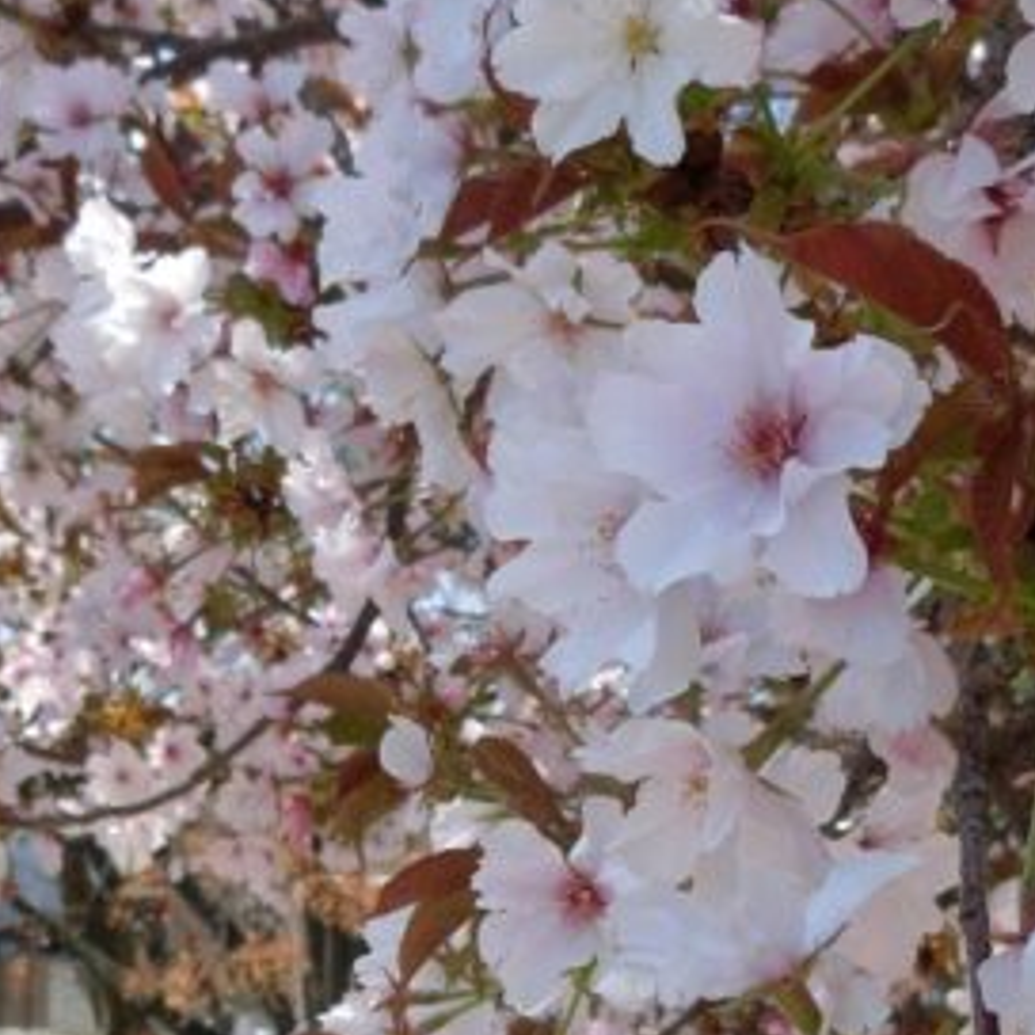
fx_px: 2199
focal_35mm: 65
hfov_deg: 26.4
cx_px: 384
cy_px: 917
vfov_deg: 25.7
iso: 80
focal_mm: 4.5
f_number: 3.5
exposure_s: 1/500
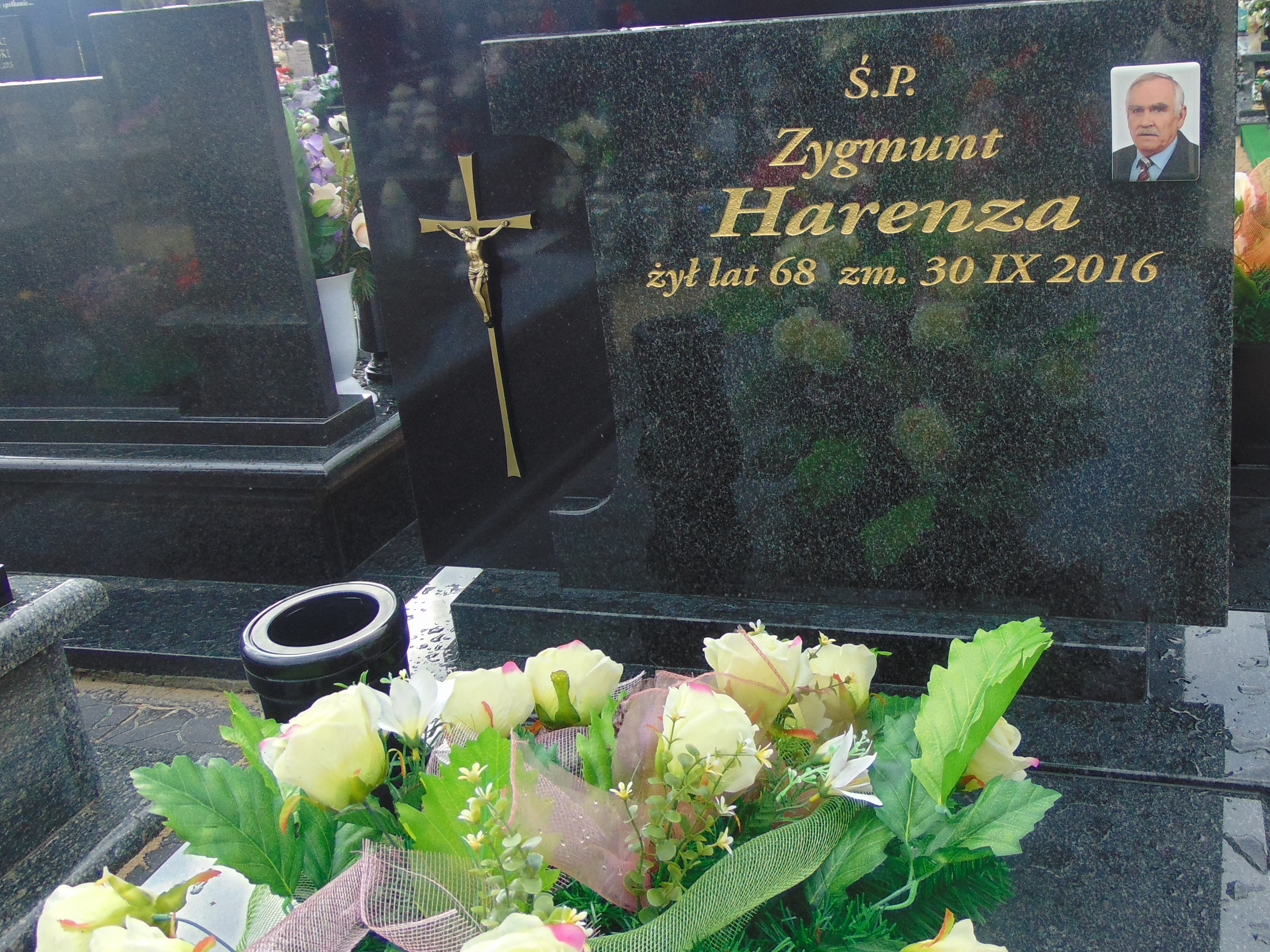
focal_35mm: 34
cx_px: 782
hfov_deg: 53.4
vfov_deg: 41.3
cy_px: 321
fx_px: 1247
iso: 80
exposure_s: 1/250
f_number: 3
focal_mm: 4.5
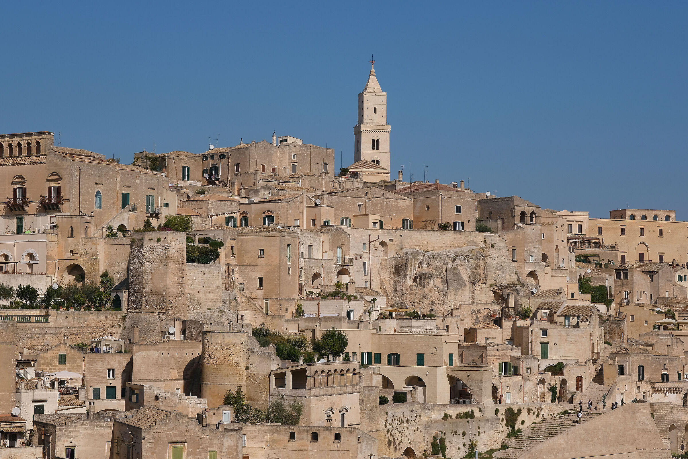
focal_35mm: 79
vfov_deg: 17.3
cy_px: 230
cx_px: 344
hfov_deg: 25.7
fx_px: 1510
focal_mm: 52.4
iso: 160
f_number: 11
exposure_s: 1/400
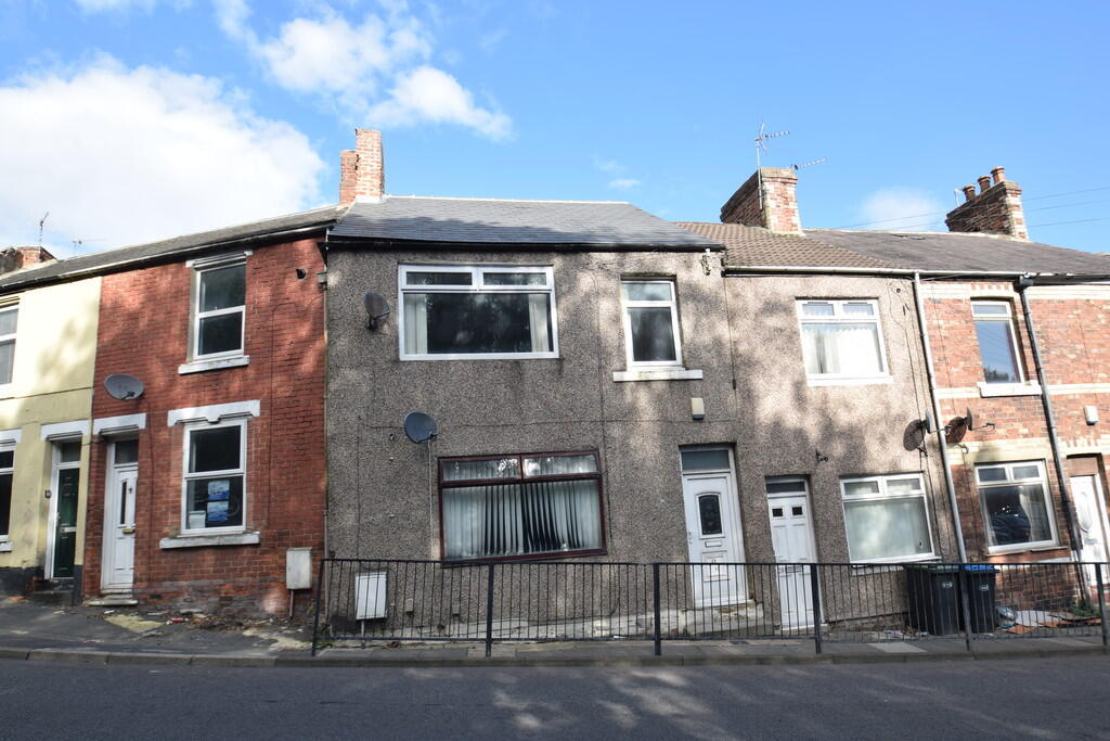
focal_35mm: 20
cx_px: 555
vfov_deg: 63.2
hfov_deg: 85.4
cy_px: 370
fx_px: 601
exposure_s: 1/250
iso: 200
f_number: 8
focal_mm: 13
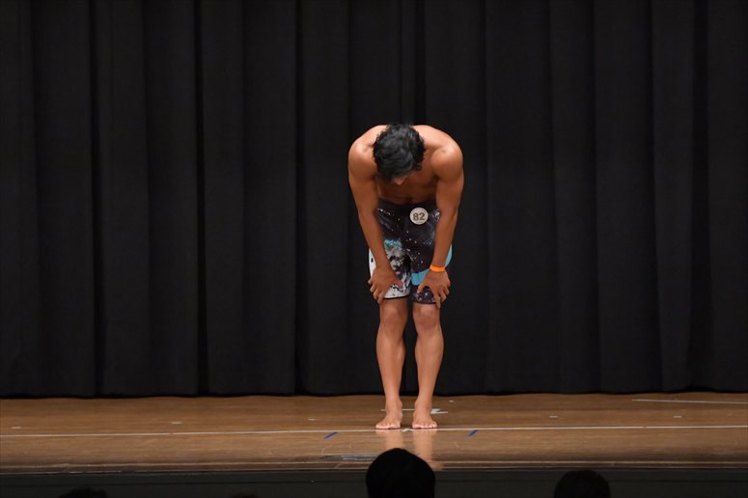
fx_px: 4673
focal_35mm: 225
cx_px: 374
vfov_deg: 6.1
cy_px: 249
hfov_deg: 9.2
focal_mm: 150
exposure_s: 1/400
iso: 6400
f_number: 5.6
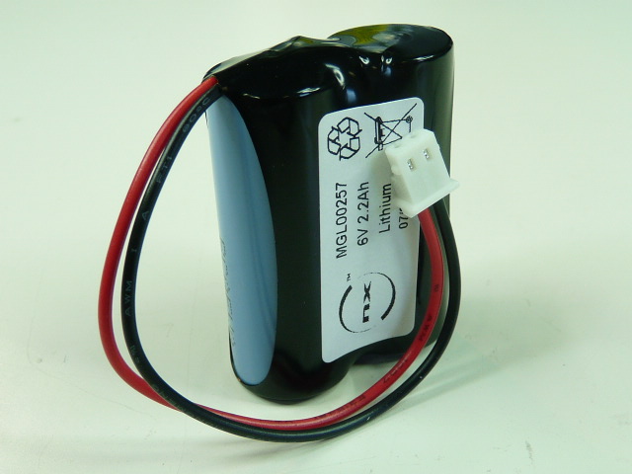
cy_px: 237
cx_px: 316
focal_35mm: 49
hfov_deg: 38.9
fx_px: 895
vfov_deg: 29.7
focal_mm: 4.8
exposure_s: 1/40
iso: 100
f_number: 2.8
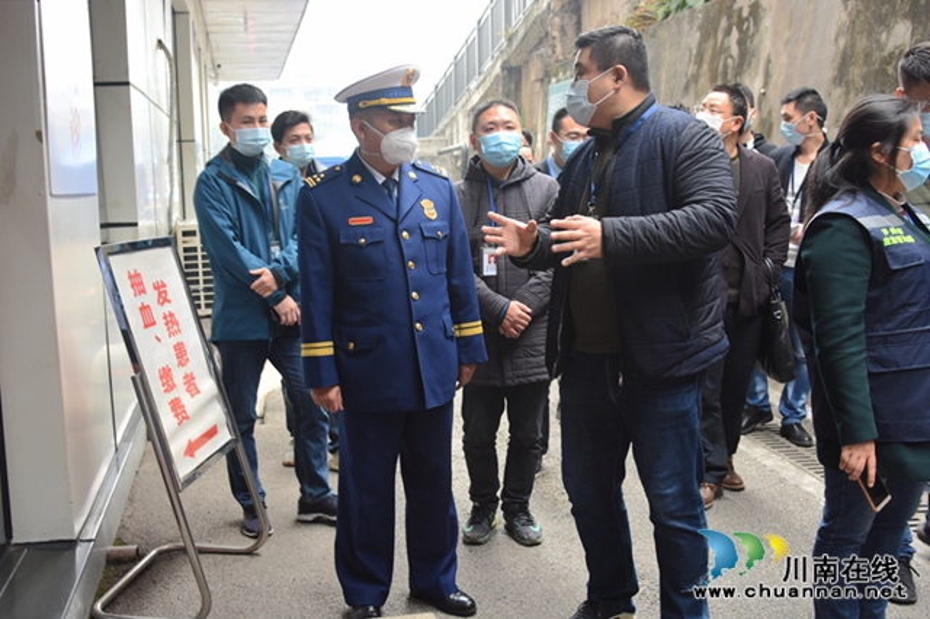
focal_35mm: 36
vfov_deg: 36.8
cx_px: 465
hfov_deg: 53.2
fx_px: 929
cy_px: 310
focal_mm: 24
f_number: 4
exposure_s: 1/40
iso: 640
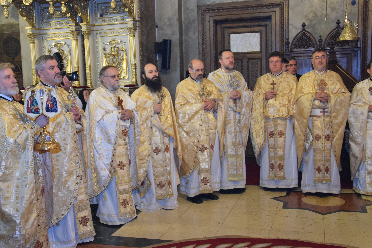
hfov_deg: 42.1
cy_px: 139
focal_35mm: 47
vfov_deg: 28.9
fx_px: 482
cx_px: 165
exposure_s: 1/40
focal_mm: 25
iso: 2500
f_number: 4
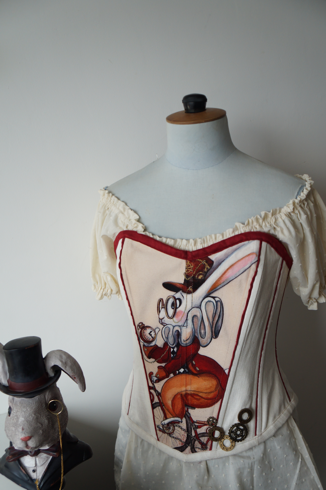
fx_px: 510
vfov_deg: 51.3
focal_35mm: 38
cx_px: 163
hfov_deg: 35.4
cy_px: 245
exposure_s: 1/250
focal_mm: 25
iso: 320
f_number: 4
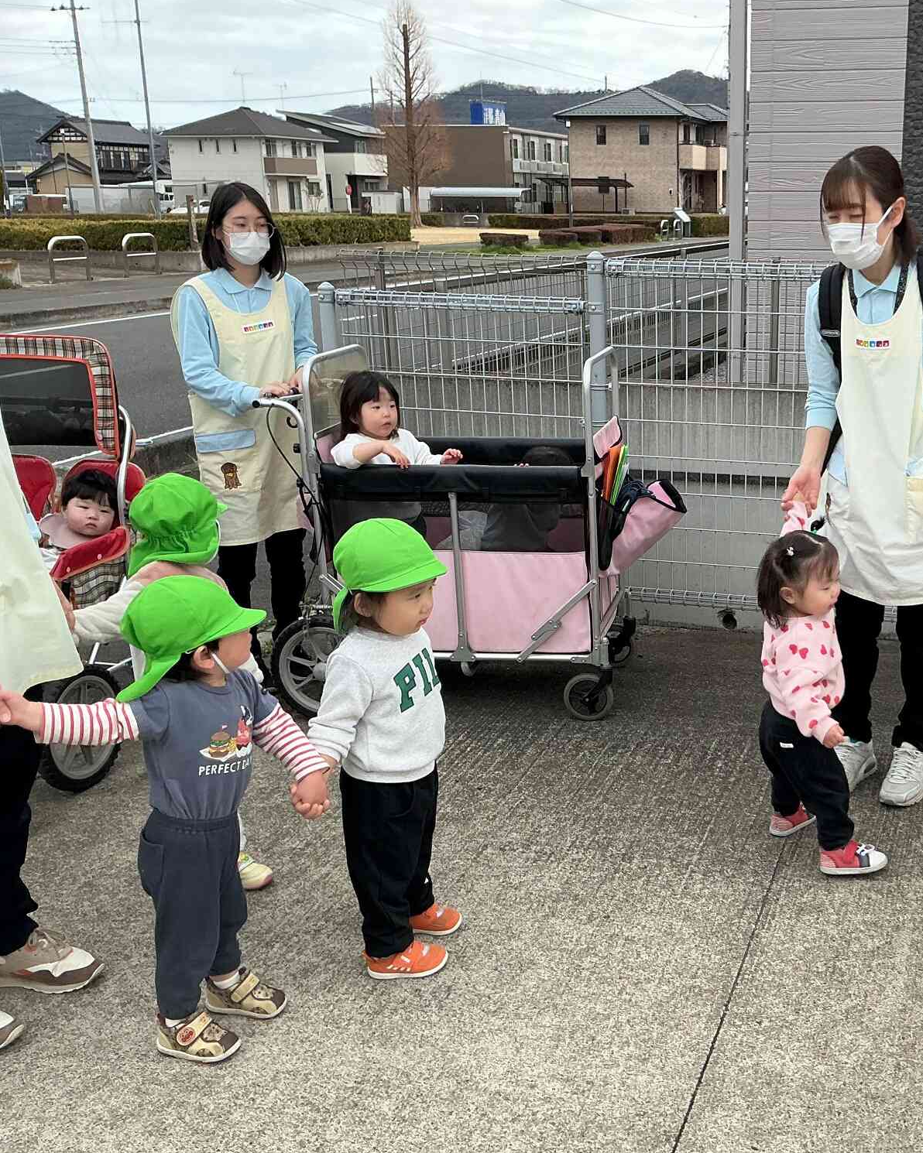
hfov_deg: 38.0
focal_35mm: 38
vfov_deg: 47.9
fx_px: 1298
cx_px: 712
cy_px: 577
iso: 25
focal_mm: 3
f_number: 1.8
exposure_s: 1/709
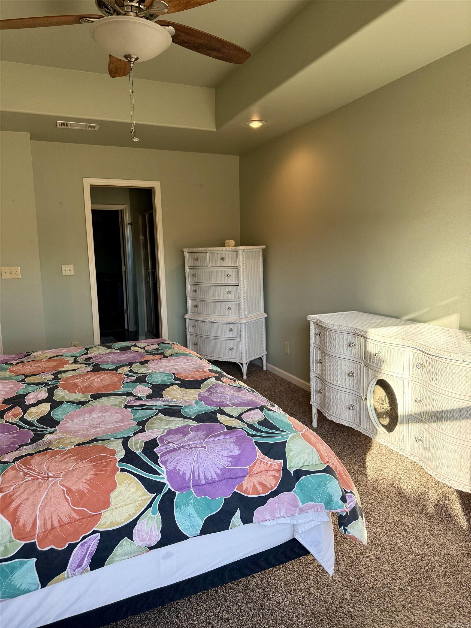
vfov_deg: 71.6
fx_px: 435
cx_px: 236
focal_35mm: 24
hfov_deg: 56.8
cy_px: 314
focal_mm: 6.76
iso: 160
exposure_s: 1/237
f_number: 1.78
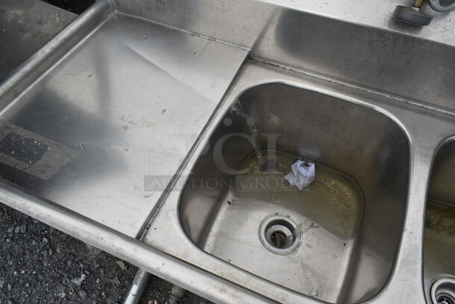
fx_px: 342
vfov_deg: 48.0
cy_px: 152
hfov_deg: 67.3
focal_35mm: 27
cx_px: 228
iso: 100
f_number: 10
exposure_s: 1/160
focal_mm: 18
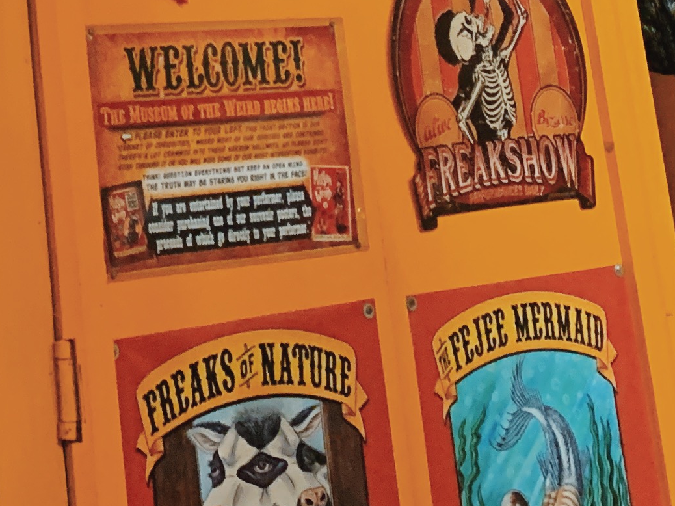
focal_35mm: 101
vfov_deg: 12.9
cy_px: -475
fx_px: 1969
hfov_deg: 18.3
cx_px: -159
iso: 320
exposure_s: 1/40
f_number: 1.8
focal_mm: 4.25
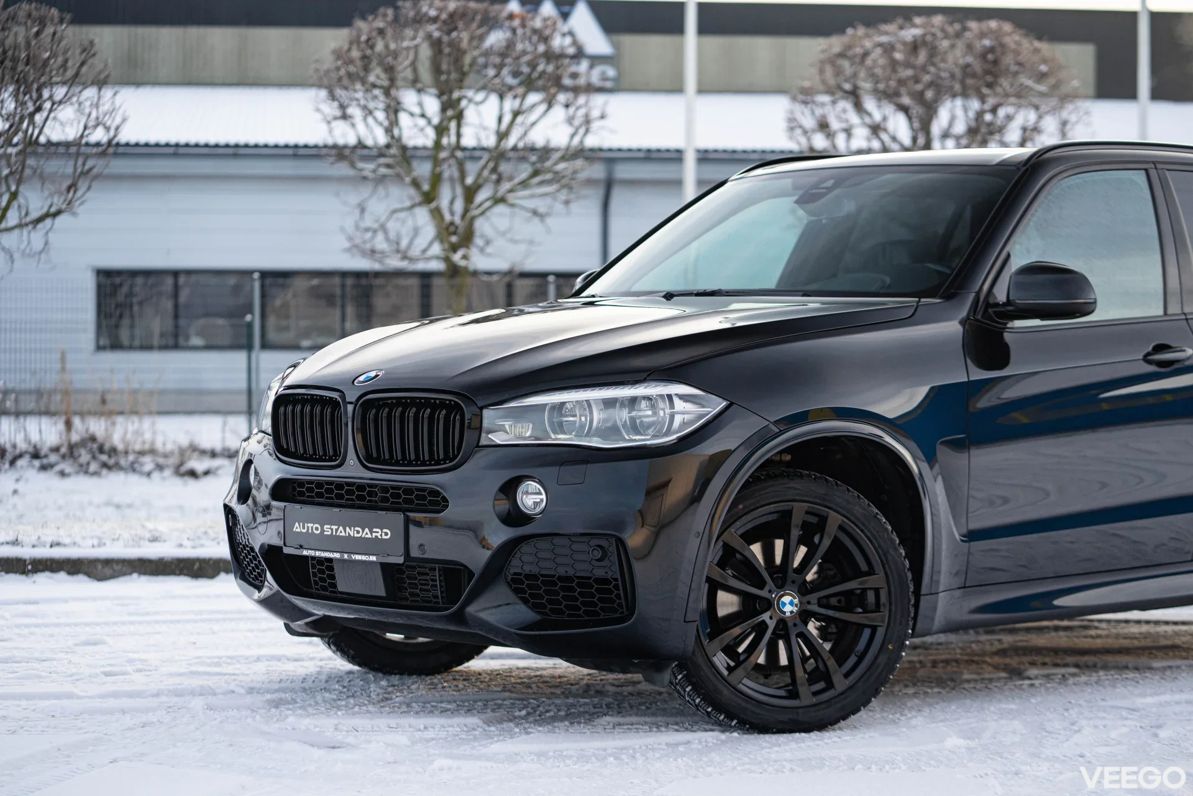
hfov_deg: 23.9
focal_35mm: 85
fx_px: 2817
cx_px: 596
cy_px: 398
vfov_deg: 16.1
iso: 500
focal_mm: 85
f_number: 3.2
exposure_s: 1/320
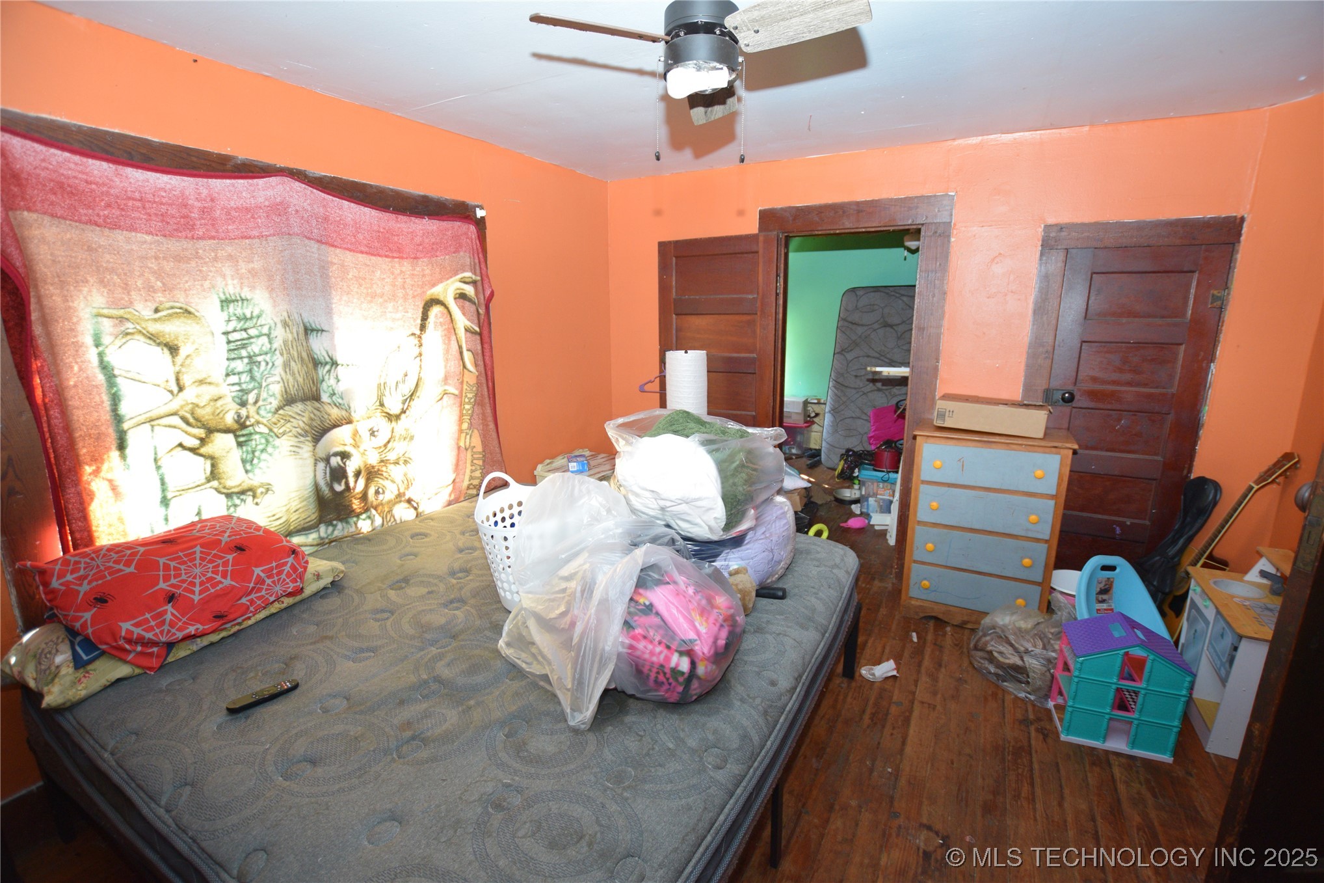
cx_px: 662
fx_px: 552
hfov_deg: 100.4
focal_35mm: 15
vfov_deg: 77.3
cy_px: 442
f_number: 3.5
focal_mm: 10
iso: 900
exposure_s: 1/60
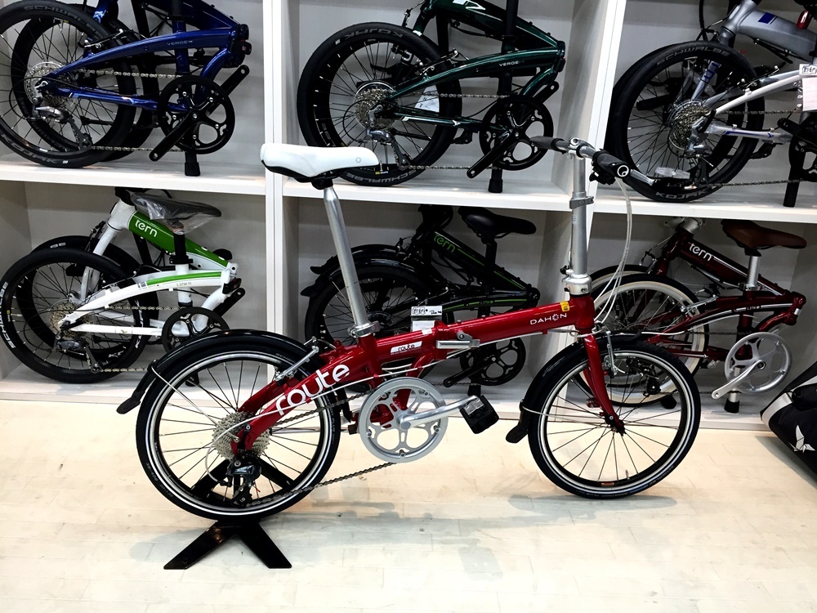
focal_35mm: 29
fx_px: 684
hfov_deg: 61.7
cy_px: 306
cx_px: 408
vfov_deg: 48.2
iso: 40
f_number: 2.2
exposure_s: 1/30
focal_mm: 4.15
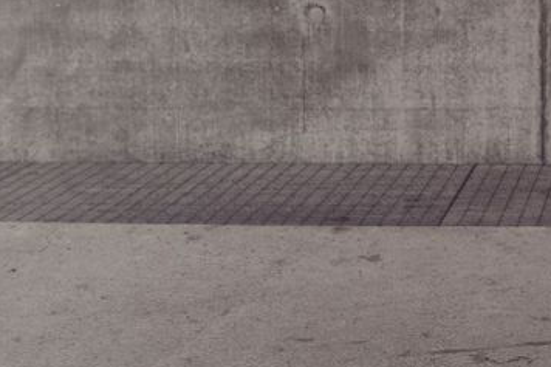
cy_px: -146
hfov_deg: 27.1
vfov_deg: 19.4
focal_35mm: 63
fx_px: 964
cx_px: 704
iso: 800
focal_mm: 20
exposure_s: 1/640
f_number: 5.6
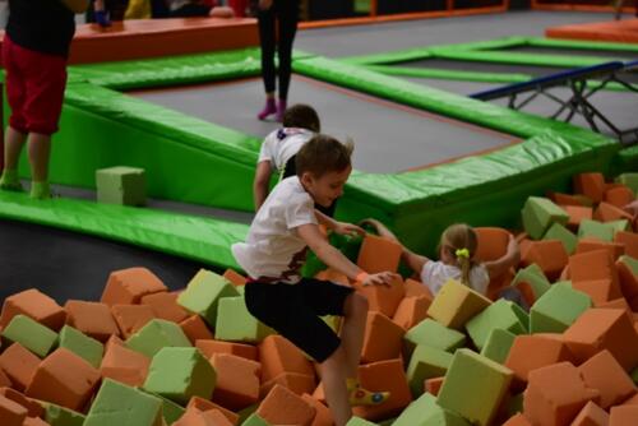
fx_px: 1330
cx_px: 319
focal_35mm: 75
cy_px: 213
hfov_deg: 27.0
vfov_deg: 18.2
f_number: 1.8
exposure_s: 1/500
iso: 1250
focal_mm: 50
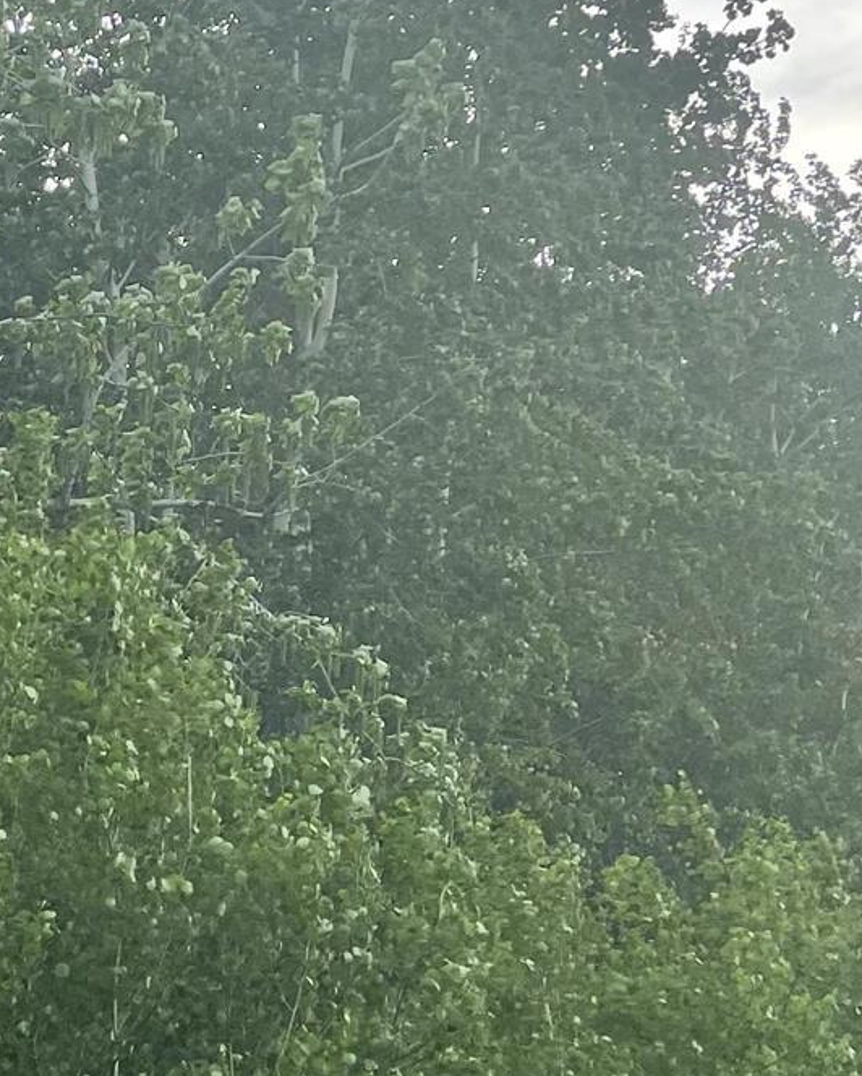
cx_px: -405
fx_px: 2804
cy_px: 629
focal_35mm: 88
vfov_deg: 21.7
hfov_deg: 16.1
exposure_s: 1/988
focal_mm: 4.2
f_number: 1.6
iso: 32
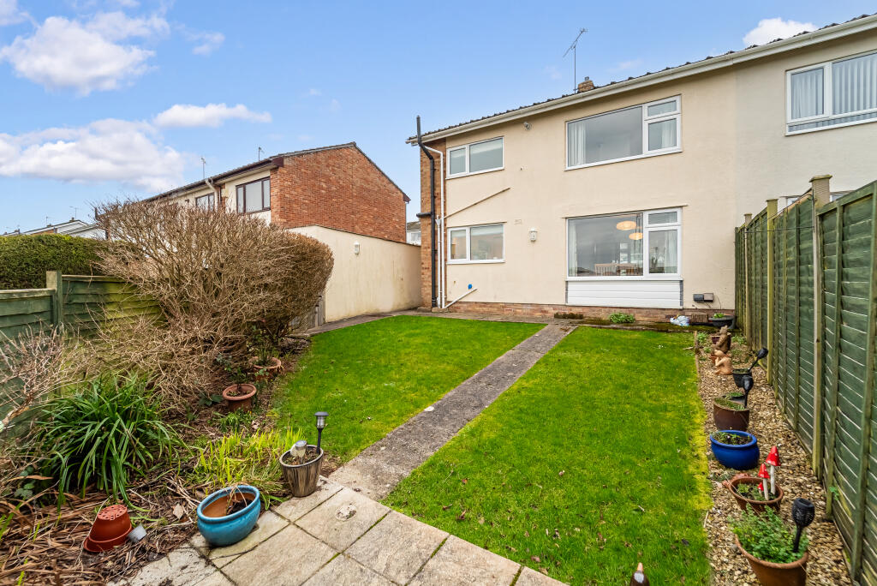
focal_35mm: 14
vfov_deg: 81.3
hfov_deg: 104.2
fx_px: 341
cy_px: 293
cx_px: 438
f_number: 6.3
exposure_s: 1/200
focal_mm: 14
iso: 1000
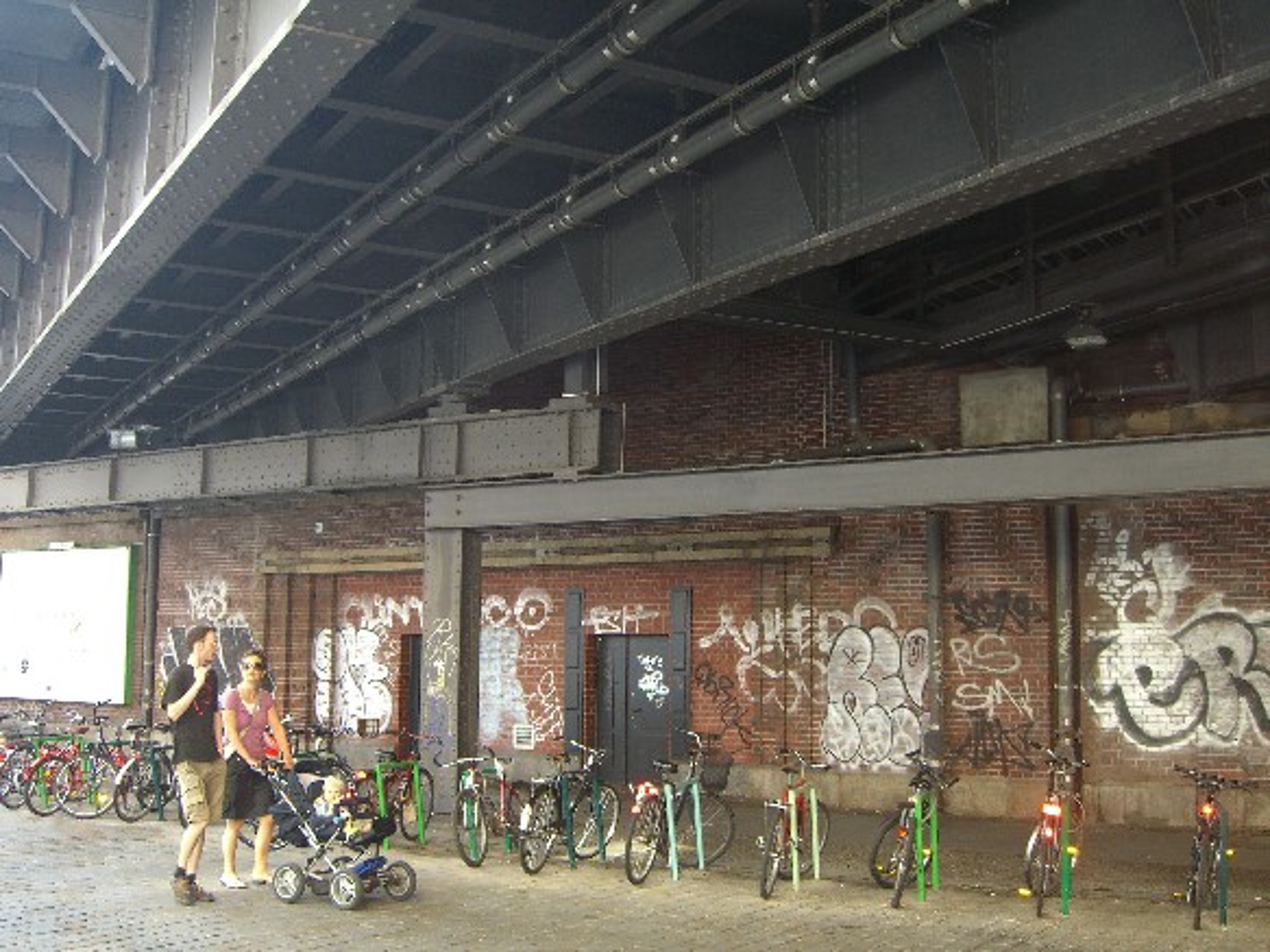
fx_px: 1394
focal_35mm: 38
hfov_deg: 49.0
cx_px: 635
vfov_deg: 37.7
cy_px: 476
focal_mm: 7.9
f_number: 2.8
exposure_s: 1/60
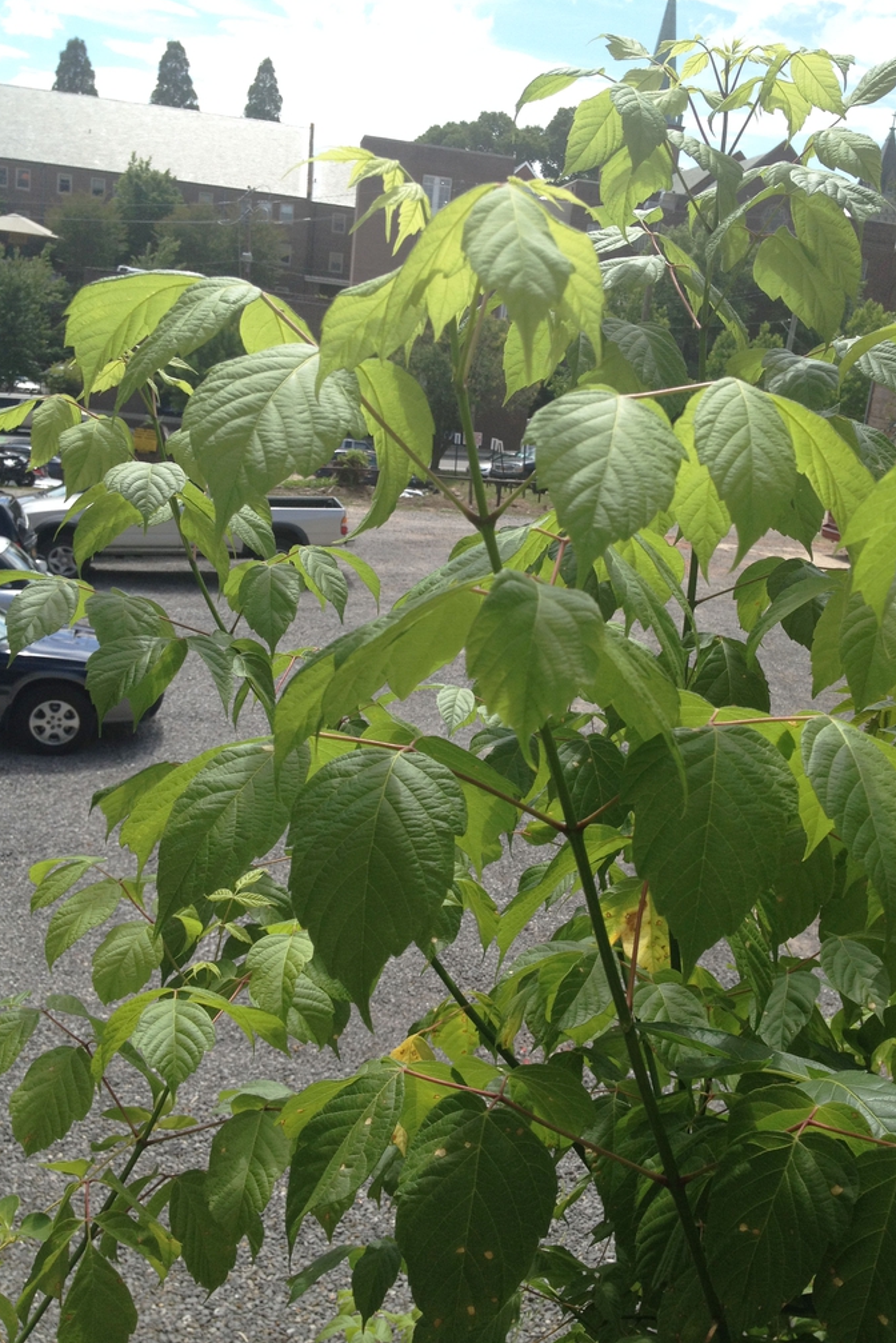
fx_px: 1380
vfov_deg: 51.9
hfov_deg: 35.9
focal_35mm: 37
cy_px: 675
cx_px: 495
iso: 50
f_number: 2.4
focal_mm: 4.28
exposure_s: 1/1175
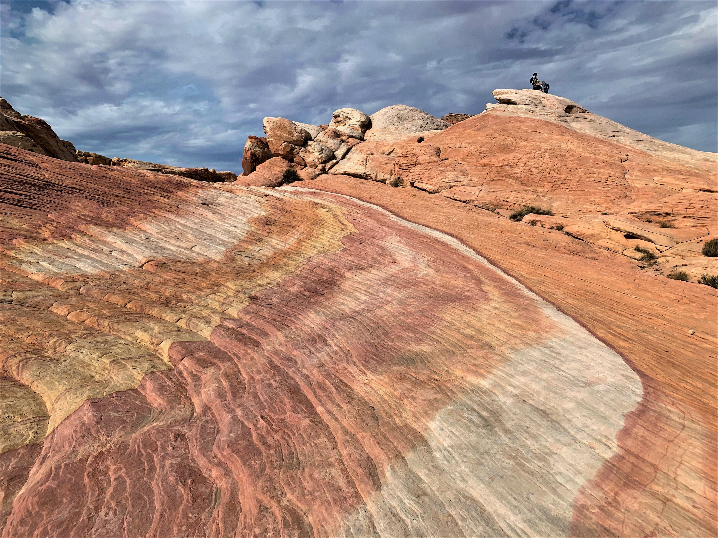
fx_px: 539
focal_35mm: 26
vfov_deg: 53.1
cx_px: 359
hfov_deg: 67.3
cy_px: 269
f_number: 1.8
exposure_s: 1/6897
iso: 25
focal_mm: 4.25
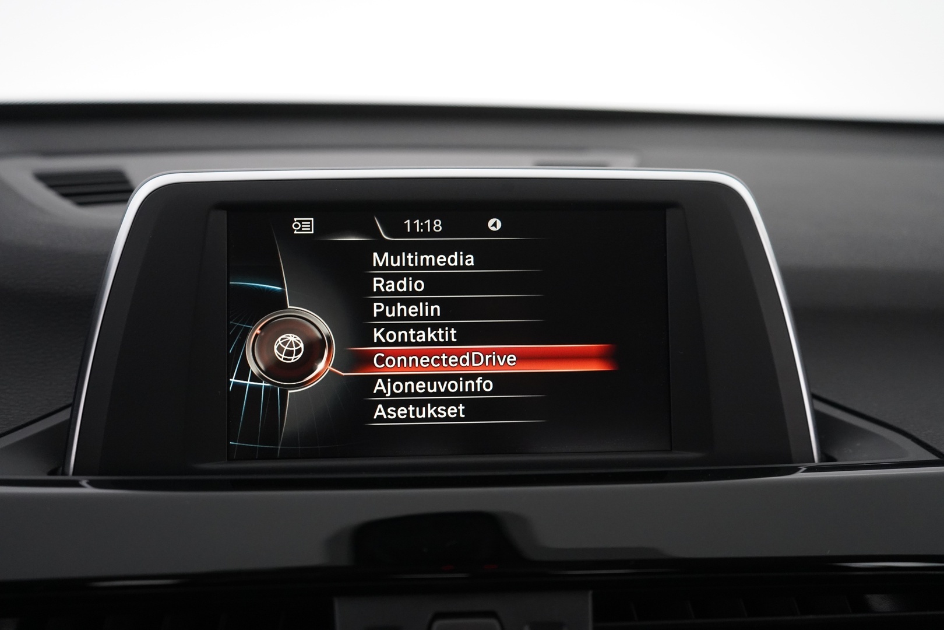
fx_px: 944
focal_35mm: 36
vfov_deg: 36.9
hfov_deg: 53.1
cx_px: 472
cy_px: 315
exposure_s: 1/60
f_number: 4
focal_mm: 36
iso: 4000
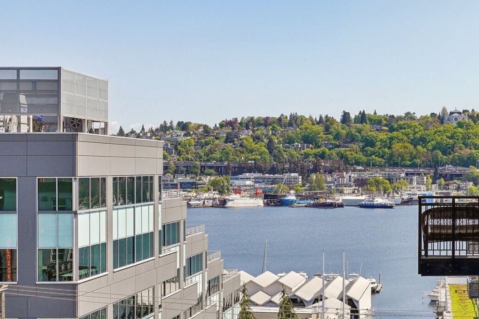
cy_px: 177
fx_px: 905
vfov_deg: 20.0
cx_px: 316
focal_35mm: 68
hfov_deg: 29.5
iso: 100
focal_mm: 28
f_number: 8
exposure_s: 1/250
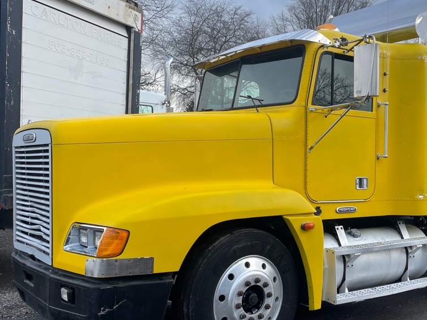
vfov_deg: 32.7
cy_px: 201
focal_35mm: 44
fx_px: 543
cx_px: 321
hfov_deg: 41.6
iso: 32
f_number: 1.6
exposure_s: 1/698
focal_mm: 4.2
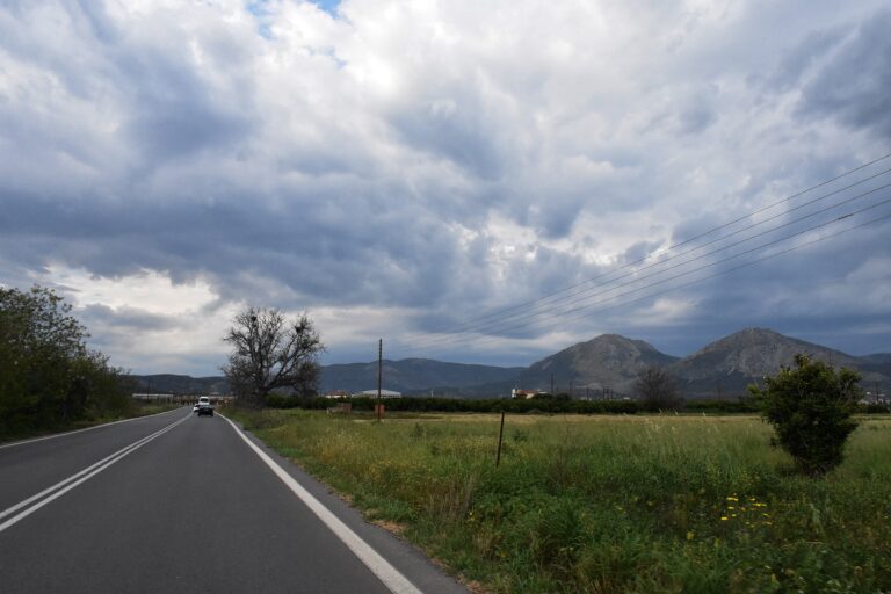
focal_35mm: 30
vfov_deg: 43.6
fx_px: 742
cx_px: 446
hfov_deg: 61.9
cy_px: 297
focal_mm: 20
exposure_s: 1/800
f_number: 14
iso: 4000
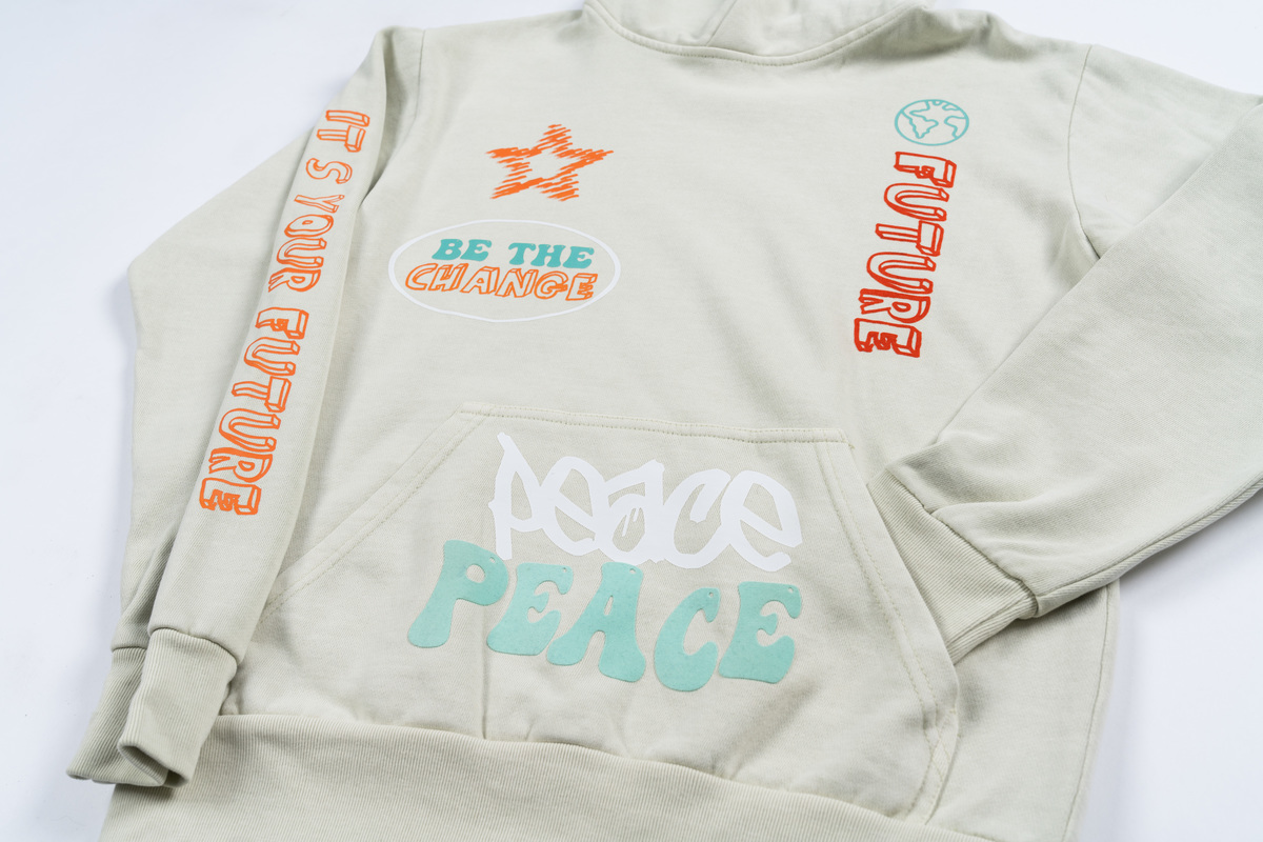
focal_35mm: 35
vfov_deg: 37.9
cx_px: 632
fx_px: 1228
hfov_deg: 54.4
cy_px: 421
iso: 200
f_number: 8
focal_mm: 35
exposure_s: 1/125
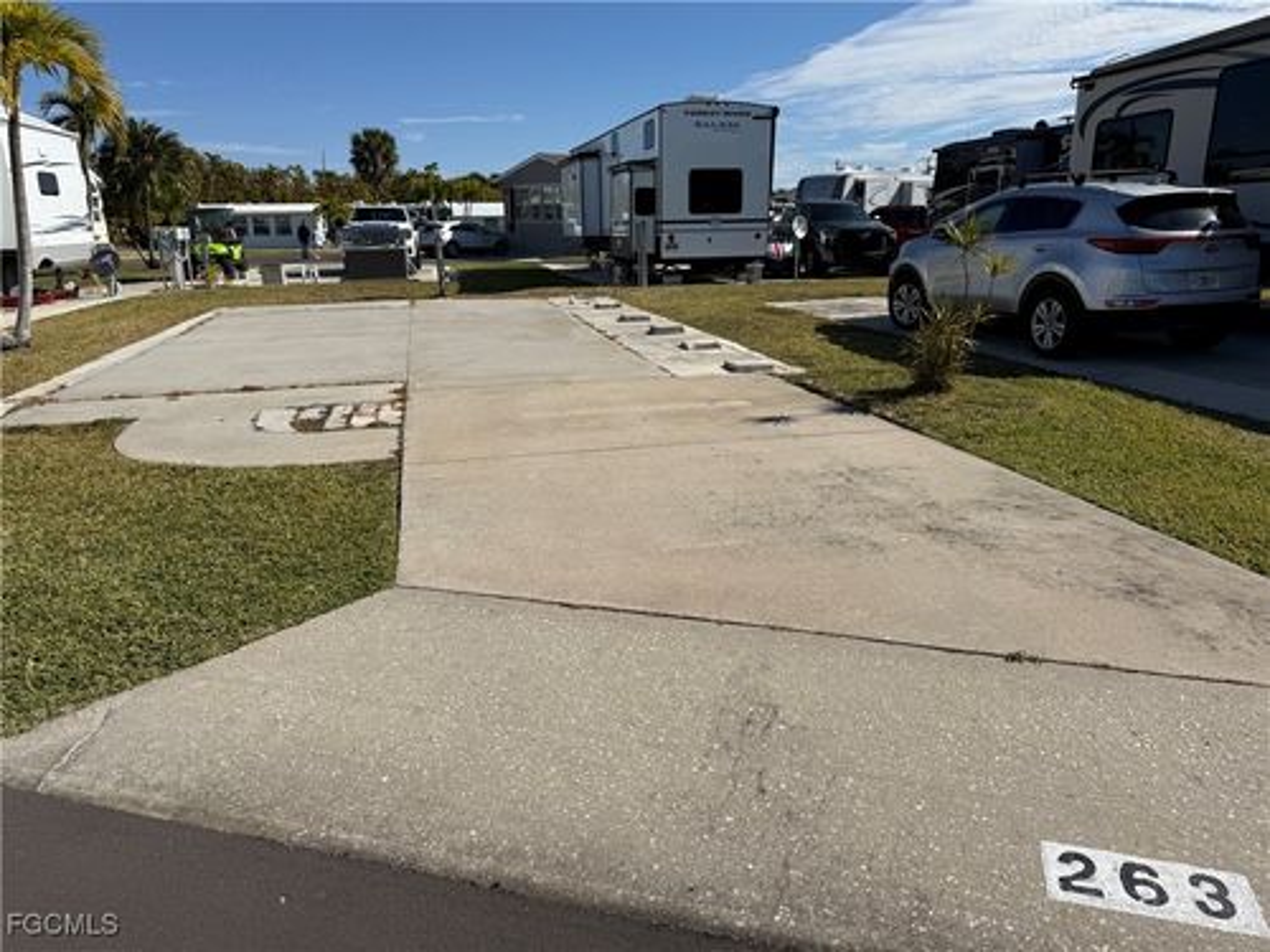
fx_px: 881
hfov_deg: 71.6
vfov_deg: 56.8
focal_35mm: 24
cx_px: 635
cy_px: 476
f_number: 1.78
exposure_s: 1/8130
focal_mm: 6.76
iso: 80
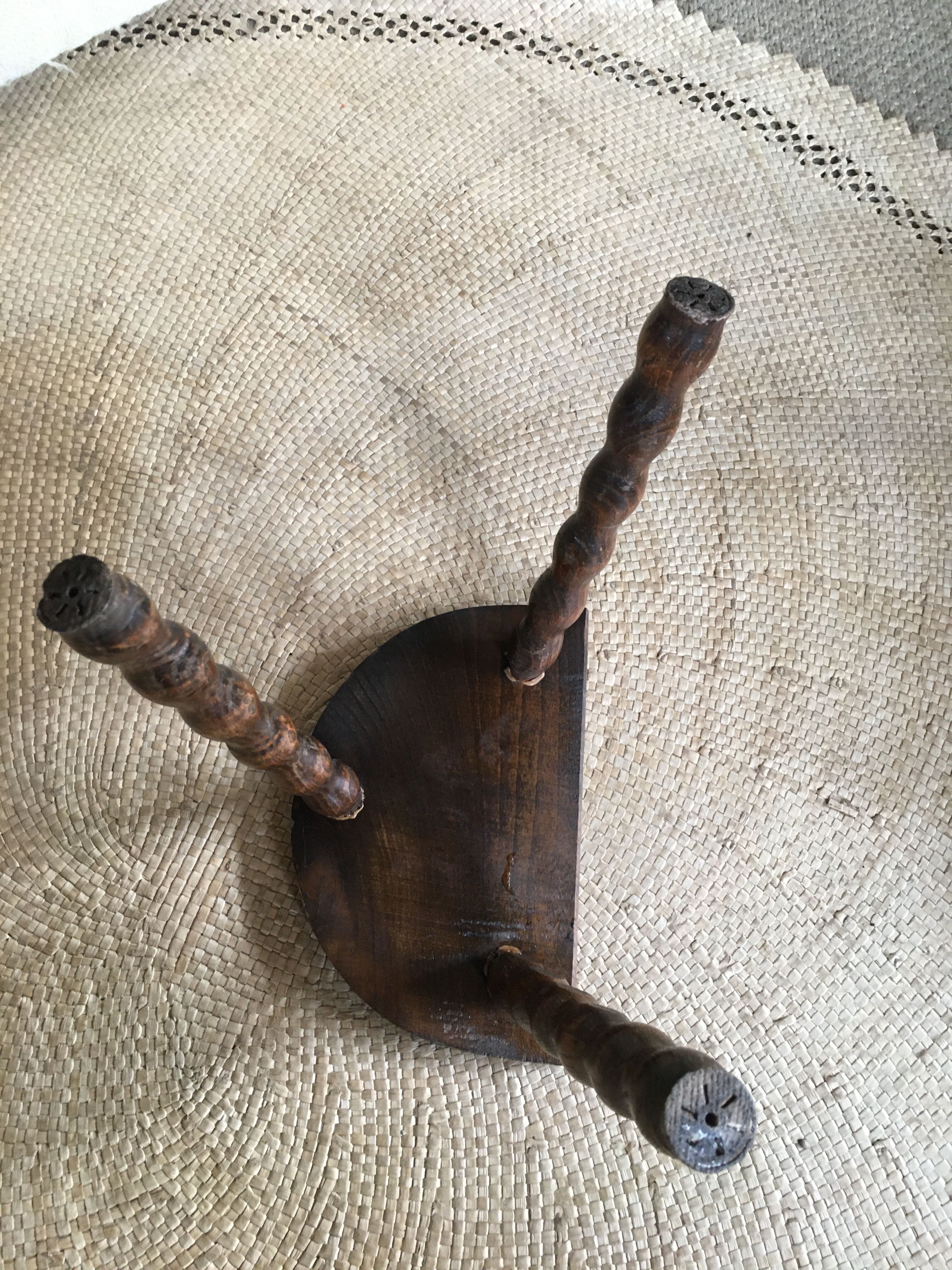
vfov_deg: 61.7
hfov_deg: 48.2
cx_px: 476
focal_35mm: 29
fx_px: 1063
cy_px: 635
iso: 160
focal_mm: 4.15
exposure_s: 1/33
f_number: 2.2
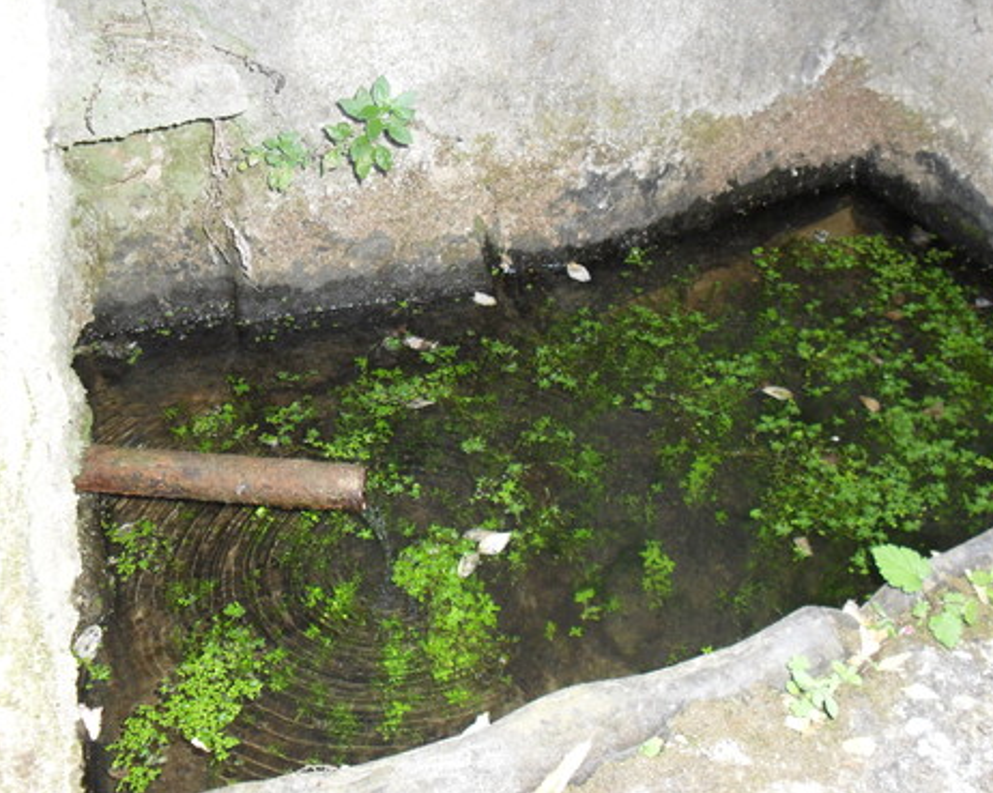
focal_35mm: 37
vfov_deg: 40.1
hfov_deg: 49.1
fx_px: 1087
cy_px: 392
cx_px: 531
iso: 200
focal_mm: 6.3
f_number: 3.2
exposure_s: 1/45
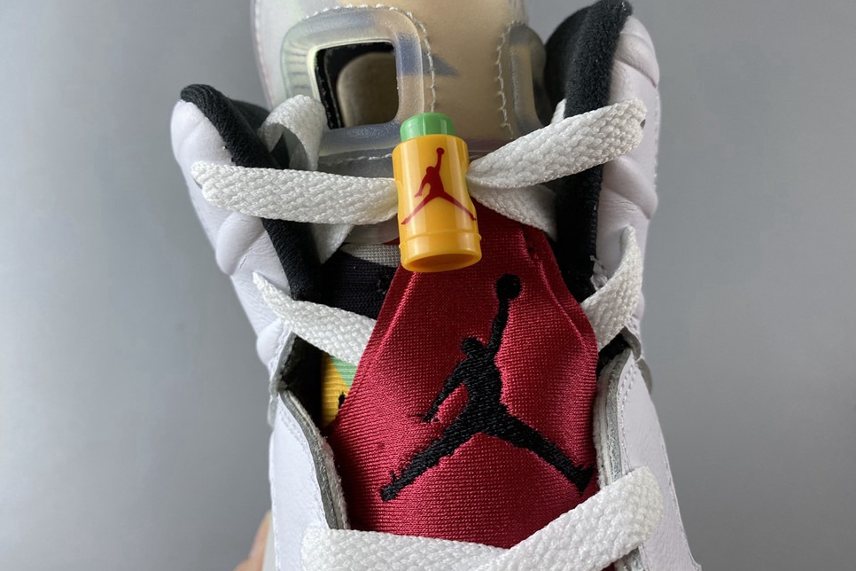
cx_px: 424
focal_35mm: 28
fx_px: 666
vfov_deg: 46.3
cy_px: 256
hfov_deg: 65.5
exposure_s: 1/100
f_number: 1.8
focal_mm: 4.25
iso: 64
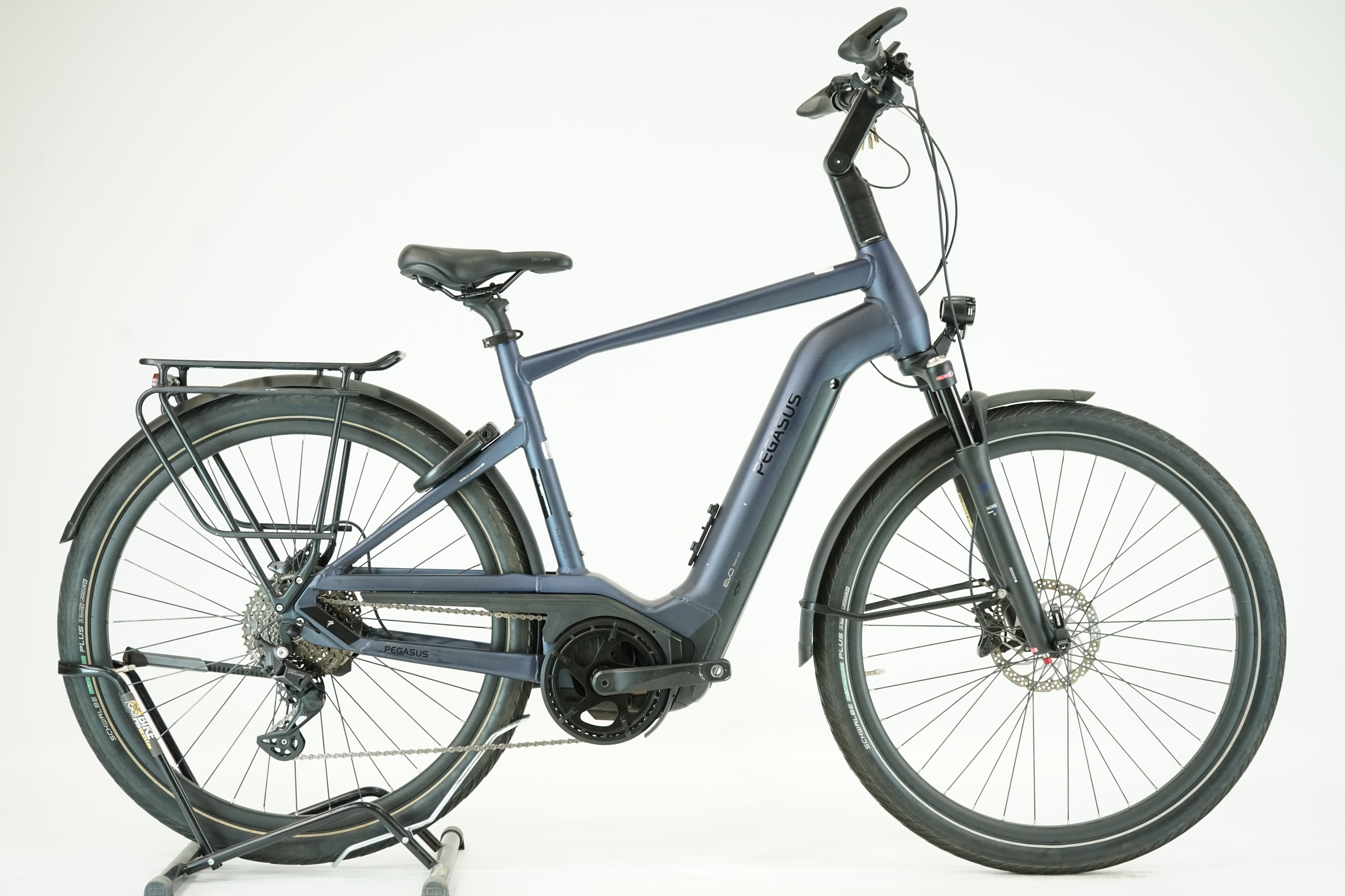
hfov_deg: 38.9
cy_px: 448
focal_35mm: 51
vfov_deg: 26.5
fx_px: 1905
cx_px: 672
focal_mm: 51
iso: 2500
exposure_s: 1/200
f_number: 5.6
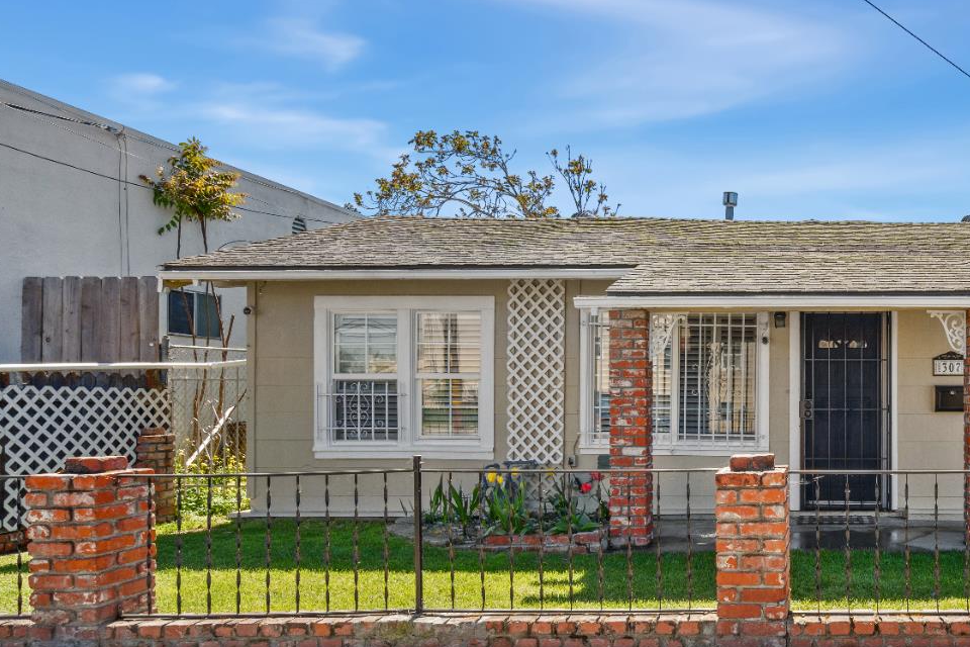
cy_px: 389
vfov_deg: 50.9
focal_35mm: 25
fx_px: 674
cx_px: 751
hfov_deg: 66.1
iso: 320
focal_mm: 16
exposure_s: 1/800
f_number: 8
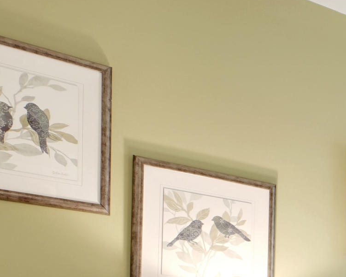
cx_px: 481
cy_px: 373
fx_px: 614
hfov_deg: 25.7
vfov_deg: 22.4
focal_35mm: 60
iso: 320
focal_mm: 16
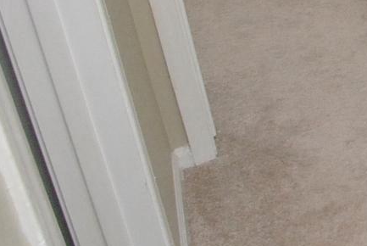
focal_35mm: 67
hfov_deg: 17.7
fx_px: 684
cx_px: 778
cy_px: -144
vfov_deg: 17.8
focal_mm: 10
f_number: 4.5
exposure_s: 1/200
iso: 1250
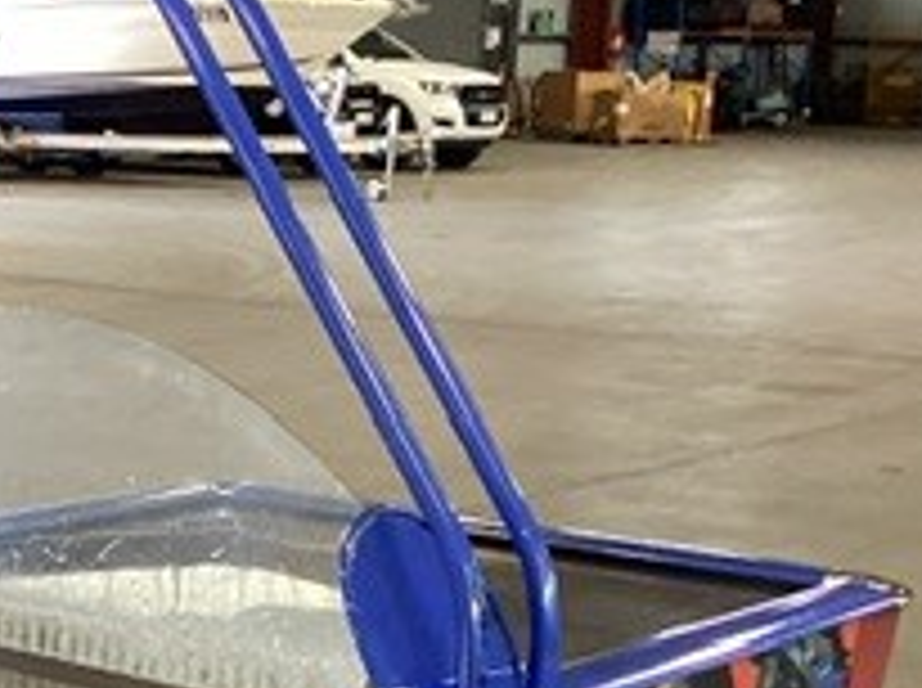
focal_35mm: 97
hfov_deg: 19.5
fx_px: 2579
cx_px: -54
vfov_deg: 15.0
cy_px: 612
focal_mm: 3.3
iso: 250
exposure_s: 1/50
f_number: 2.4
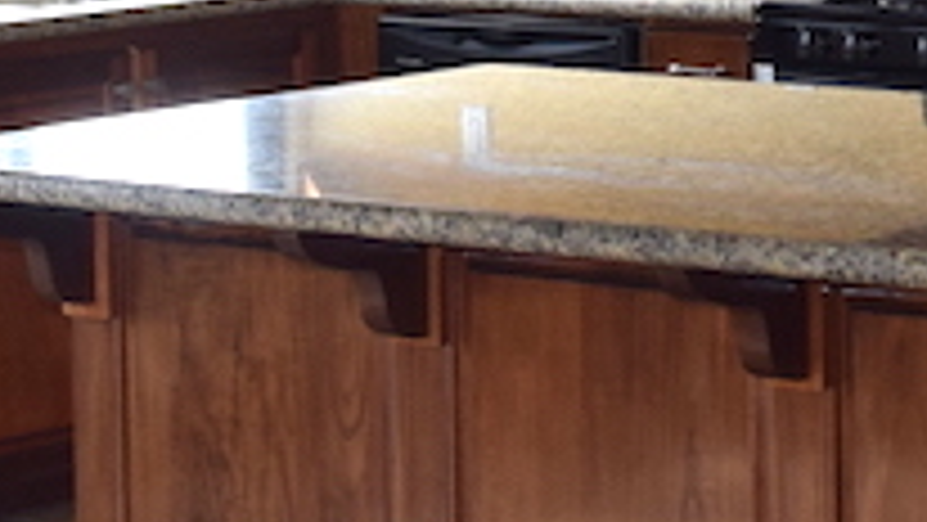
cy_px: -225
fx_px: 3786
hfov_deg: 13.8
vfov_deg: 7.8
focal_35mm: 154
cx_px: 900
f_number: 5.6
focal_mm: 18
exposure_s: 1/125
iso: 360
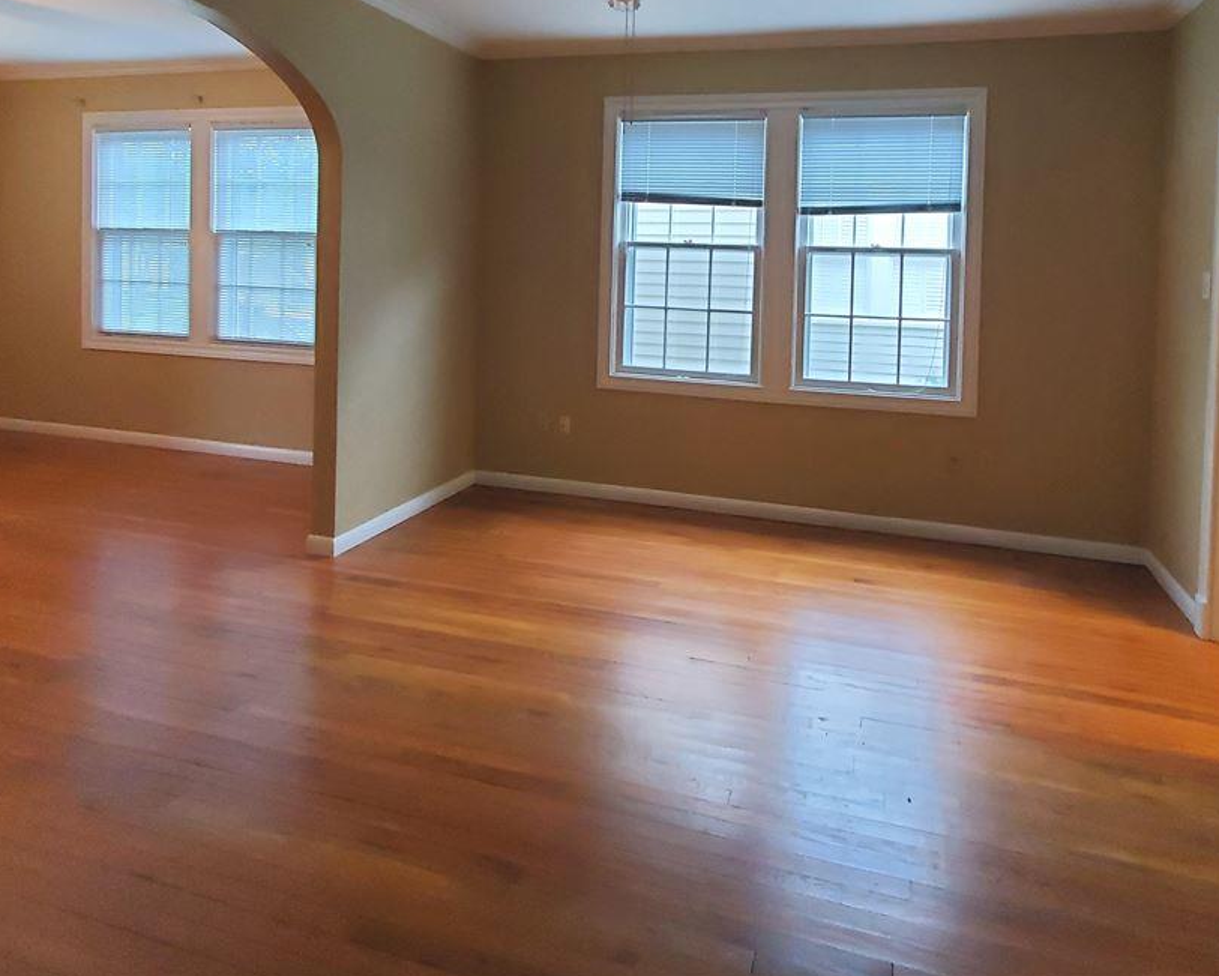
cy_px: 264
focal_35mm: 20
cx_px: 686
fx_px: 722
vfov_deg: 64.7
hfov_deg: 80.0
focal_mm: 1.8
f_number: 2.2
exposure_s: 1/59
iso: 640
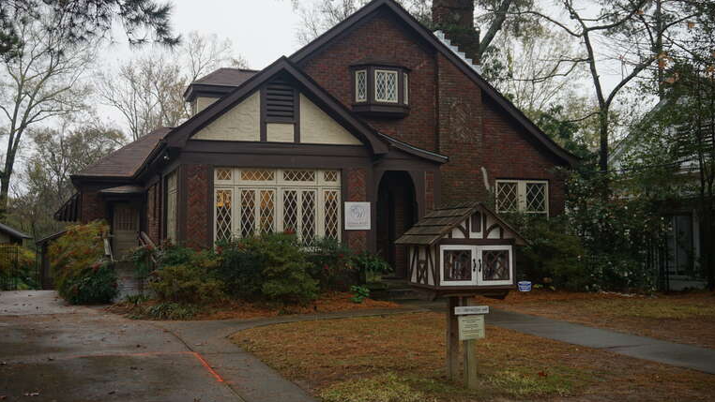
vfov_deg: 31.2
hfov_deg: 52.8
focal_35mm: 38
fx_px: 721
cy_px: 179
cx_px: 358
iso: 100
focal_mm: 24
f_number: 4.5
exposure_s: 1/60
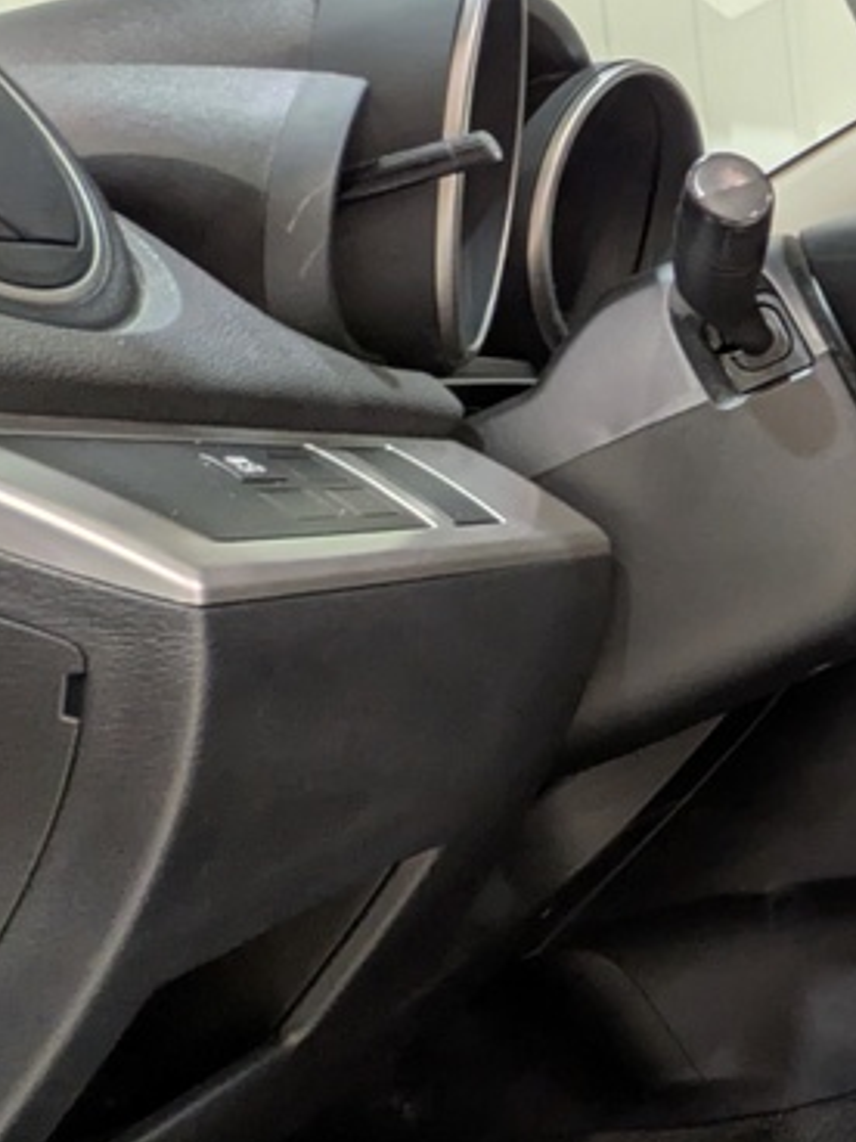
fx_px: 1286
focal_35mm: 39
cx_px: 1365
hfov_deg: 25.1
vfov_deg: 47.7
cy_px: 667
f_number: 2.2
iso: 58
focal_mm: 1.83
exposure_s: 1/33.3
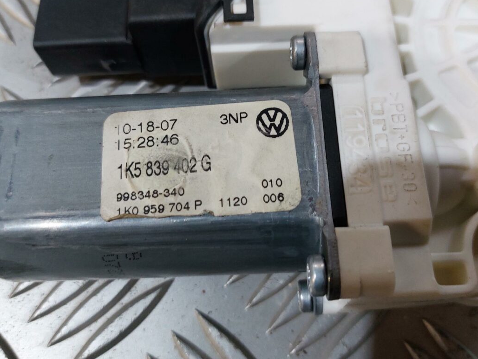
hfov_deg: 53.9
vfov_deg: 41.8
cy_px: 164
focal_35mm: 34
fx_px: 470
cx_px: 250
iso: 200
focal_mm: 5.23
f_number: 1.8
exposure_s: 1/60
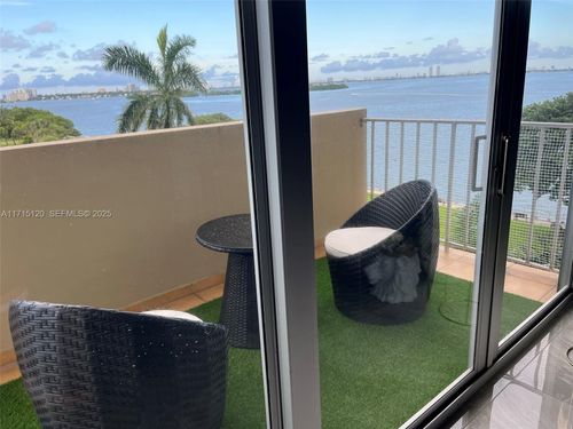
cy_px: 214
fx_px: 430
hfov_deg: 67.3
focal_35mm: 26
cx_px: 286
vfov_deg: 53.1
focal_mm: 5.1
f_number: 1.6
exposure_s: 1/367
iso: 50
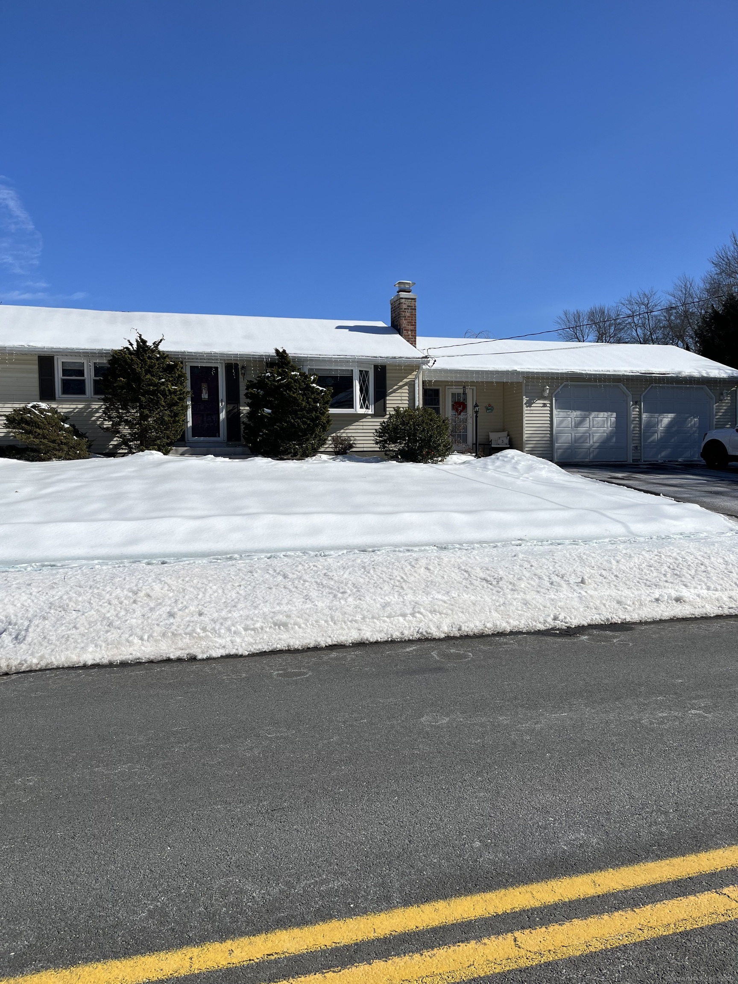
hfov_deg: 53.1
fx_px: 739
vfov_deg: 67.3
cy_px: 492
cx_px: 369
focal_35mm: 26
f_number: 1.6
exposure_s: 1/8403
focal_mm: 5.1
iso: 50
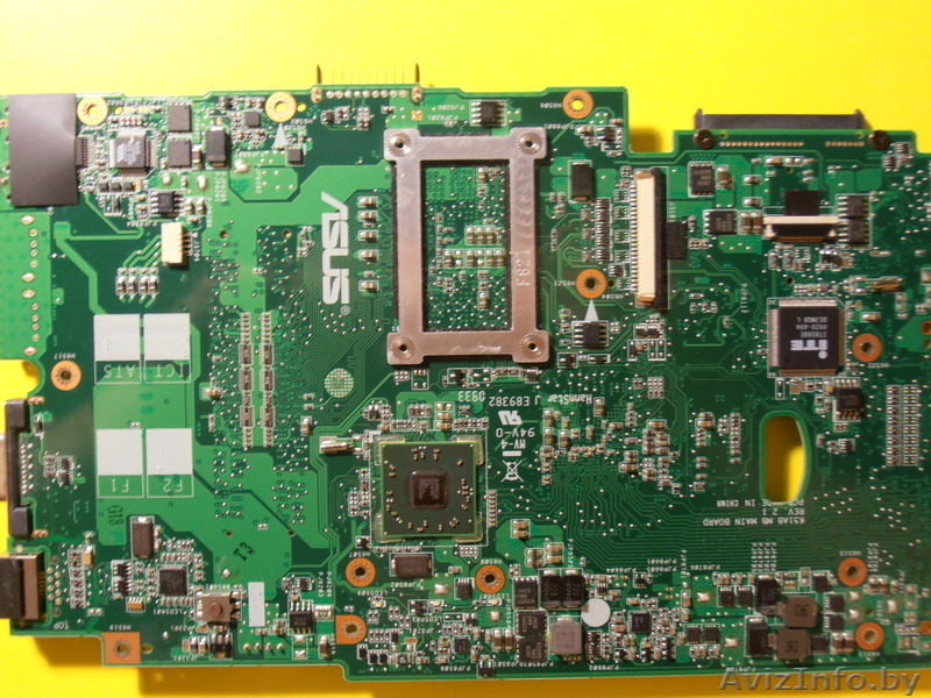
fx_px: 995
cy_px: 349
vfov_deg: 38.7
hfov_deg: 50.1
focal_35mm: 37
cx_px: 466
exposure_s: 1/8
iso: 125
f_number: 3.9
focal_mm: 6.61
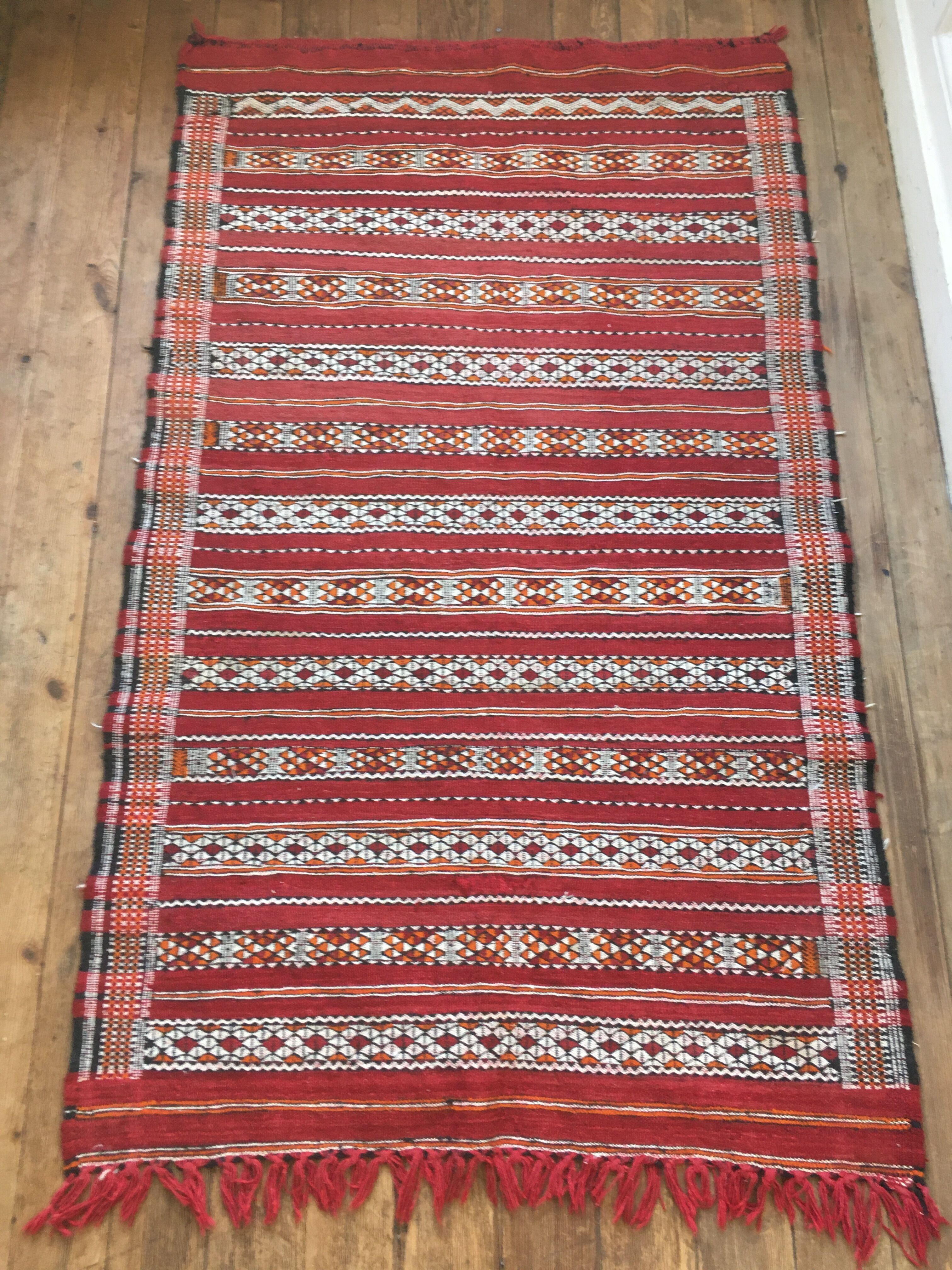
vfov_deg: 61.7
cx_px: 476
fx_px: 1063
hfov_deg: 48.2
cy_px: 635
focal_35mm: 29
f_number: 2.2
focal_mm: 4.15
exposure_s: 1/33
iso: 100
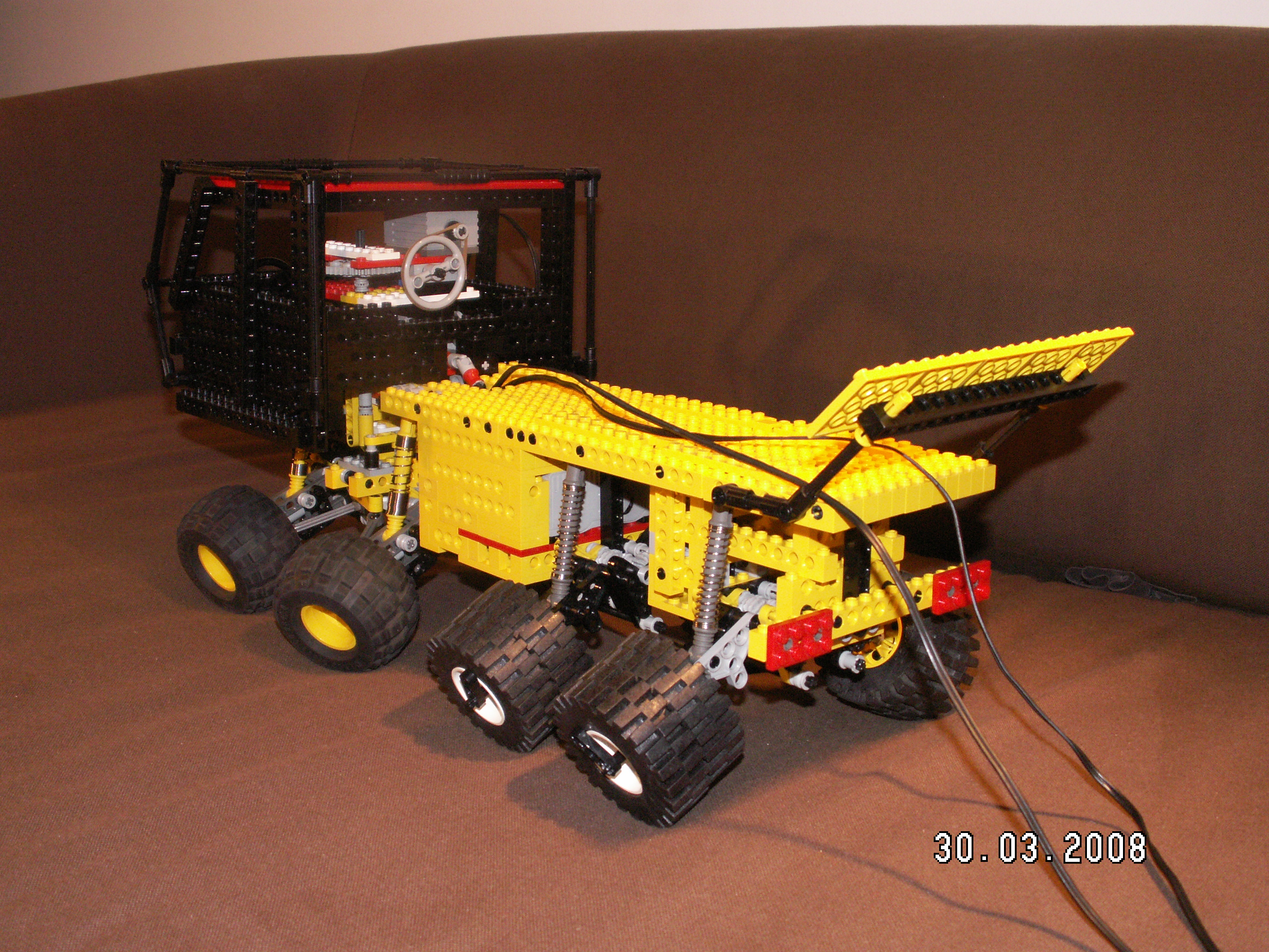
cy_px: 476
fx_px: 1430
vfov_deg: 36.8
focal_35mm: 39
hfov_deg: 47.9
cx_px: 634
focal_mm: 6.53
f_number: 2.8
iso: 160
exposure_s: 1/40
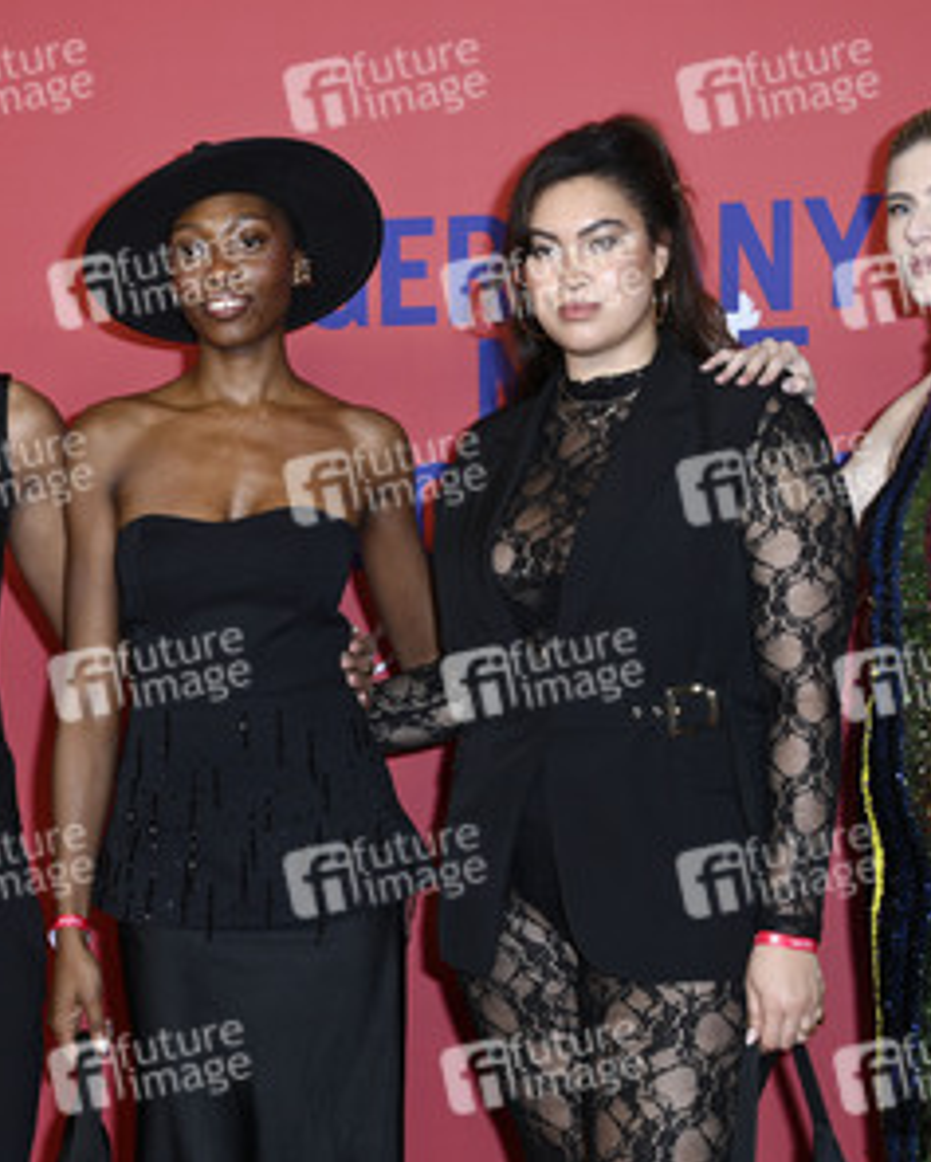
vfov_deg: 23.8
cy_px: 577
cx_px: 438
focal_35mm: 80
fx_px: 2754
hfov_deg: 19.2
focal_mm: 56
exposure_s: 1/200
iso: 640
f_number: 5.6
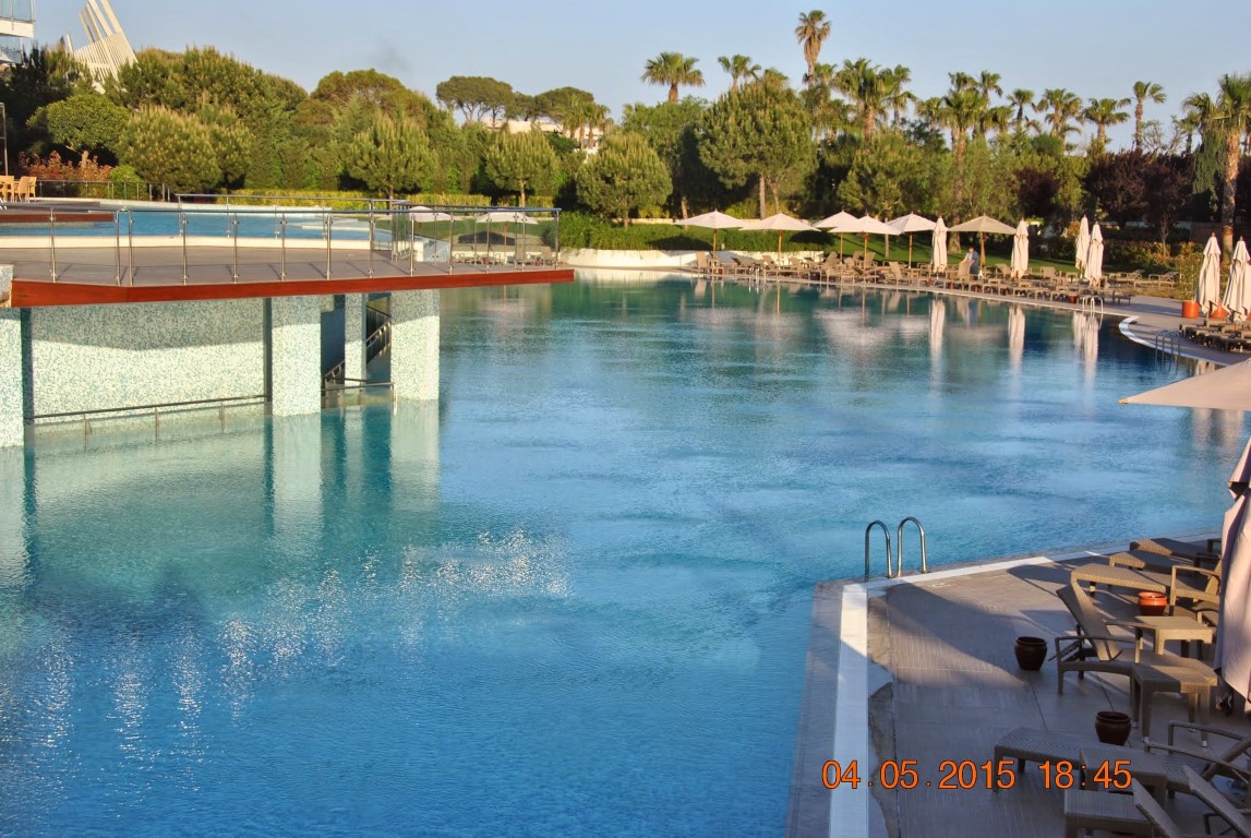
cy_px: 419
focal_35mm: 54
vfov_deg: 25.1
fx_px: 1879
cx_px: 626
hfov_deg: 36.8
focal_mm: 36
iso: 100
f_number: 7.1
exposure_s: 1/200
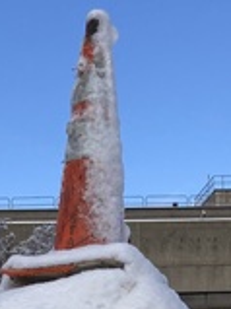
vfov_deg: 12.4
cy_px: 606
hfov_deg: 10.5
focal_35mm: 141
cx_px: 93
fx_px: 1256
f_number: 1.8
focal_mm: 3.99
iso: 20
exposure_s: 1/3040
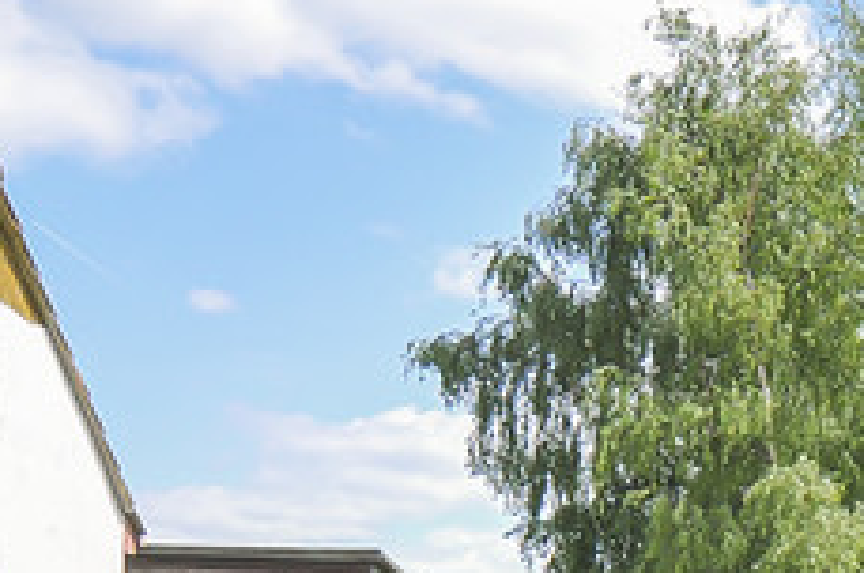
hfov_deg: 24.2
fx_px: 1848
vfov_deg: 16.3
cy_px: 818
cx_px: 1007
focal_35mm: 77
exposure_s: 1/500
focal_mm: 11.5
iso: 200
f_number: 5.6
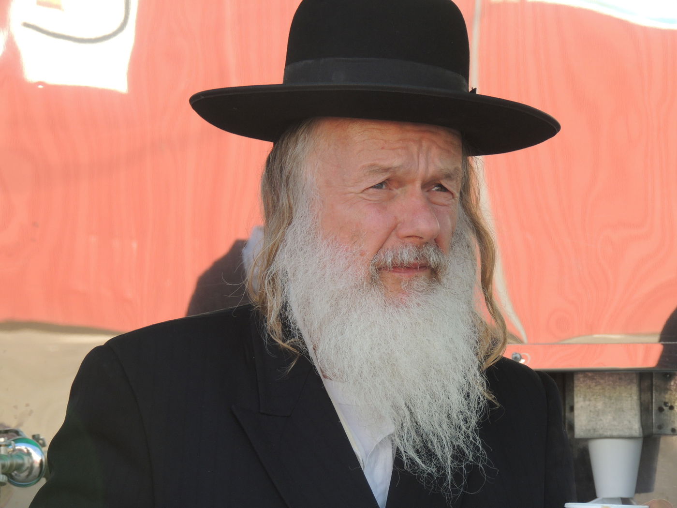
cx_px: 338
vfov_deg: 6.6
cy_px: 254
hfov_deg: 8.8
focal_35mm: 225
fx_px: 4400
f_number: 4.6
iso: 160
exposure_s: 1/200
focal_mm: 40.1
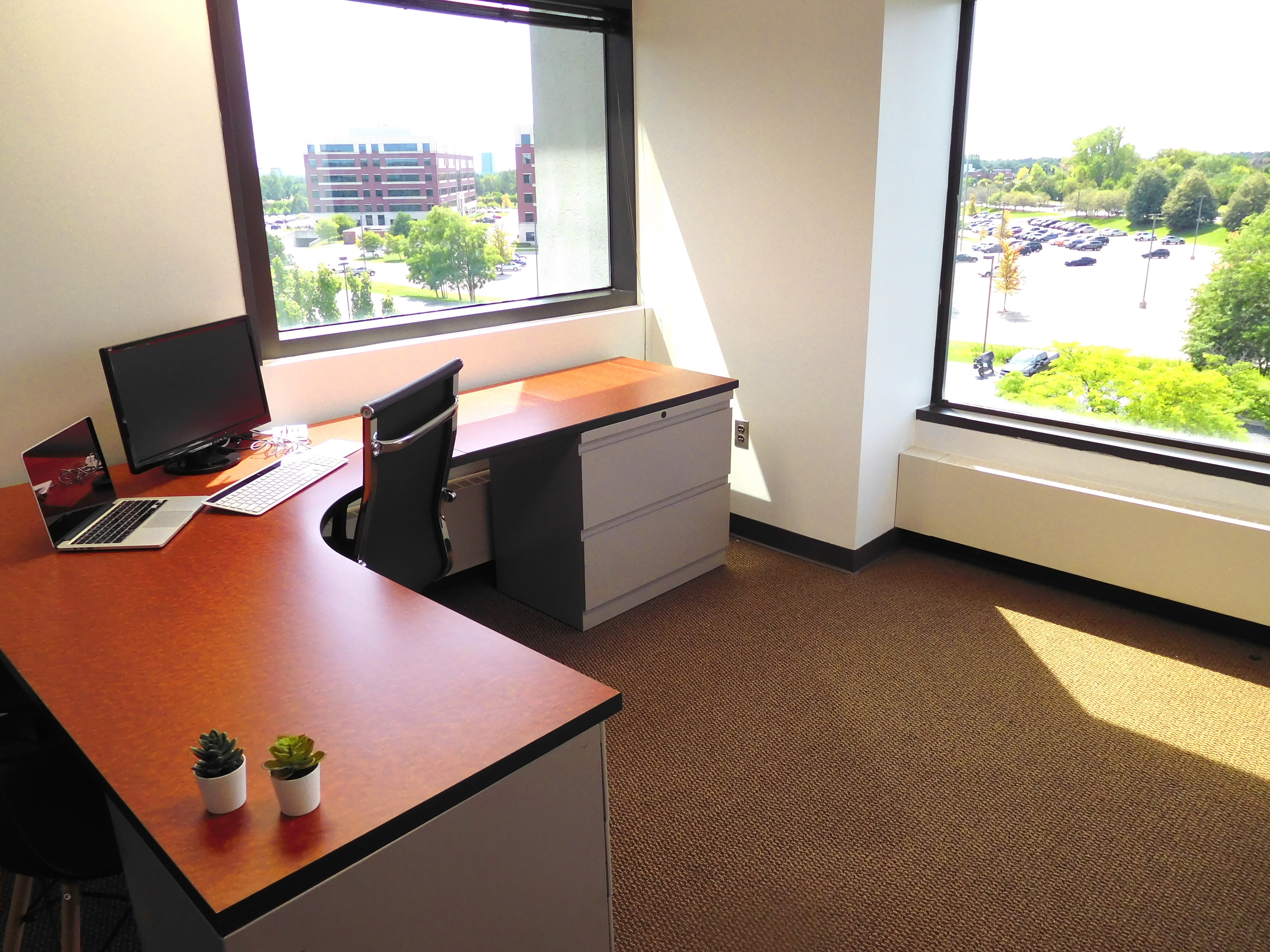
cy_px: 476
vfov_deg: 54.9
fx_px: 917
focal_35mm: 25
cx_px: 635
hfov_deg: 69.4
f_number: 3.4
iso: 125
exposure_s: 1/50
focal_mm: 4.5
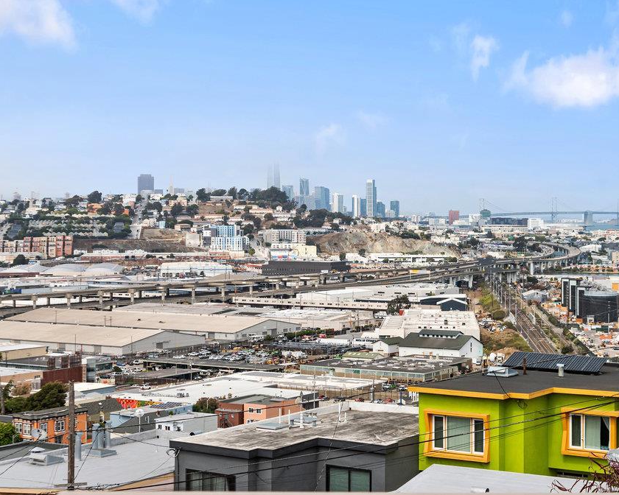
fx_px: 1227
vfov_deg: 22.8
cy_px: 245
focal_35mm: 67
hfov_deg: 28.1
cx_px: 417
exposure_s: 1/4000
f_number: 8
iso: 800
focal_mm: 50
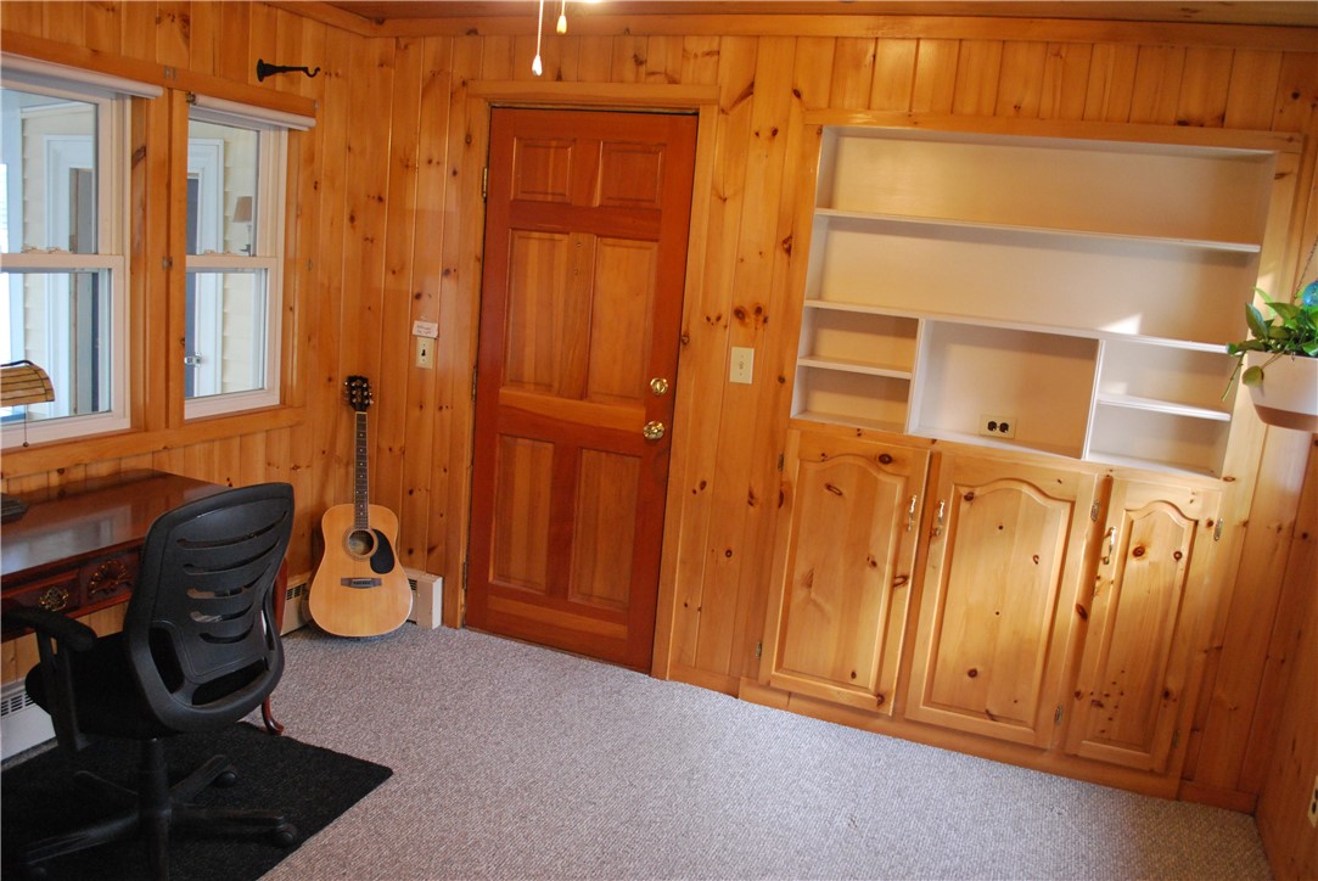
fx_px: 989
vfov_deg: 48.0
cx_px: 659
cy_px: 440
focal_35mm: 27
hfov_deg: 67.3
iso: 900
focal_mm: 18
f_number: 3.5
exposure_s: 1/30
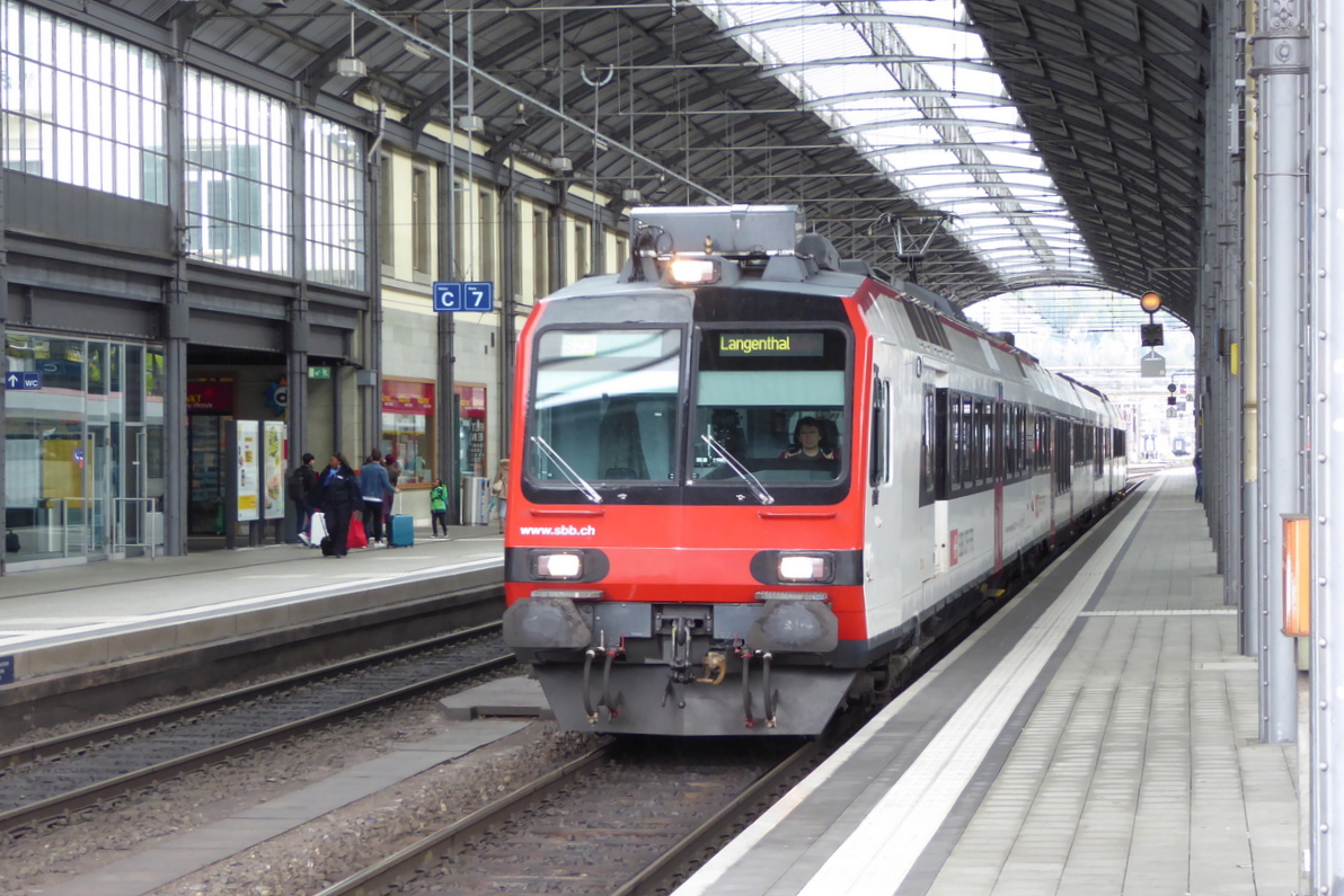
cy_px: 482
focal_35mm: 89
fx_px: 3323
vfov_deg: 15.4
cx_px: 671
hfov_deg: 22.9
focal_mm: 14.1
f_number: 4.7
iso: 250
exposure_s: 1/60
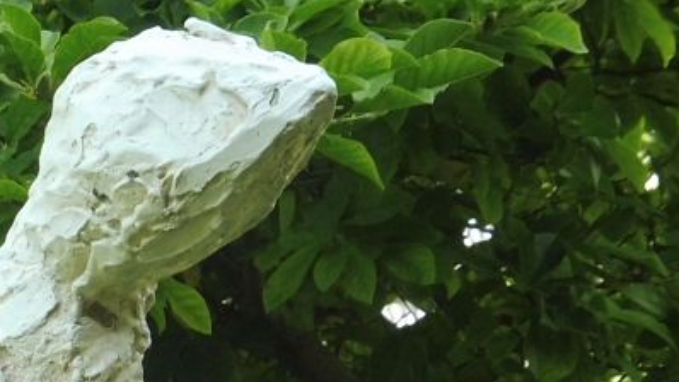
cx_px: -177
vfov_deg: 2.3
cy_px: 568
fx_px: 9418
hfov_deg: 4.1
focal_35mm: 523
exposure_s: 1/100
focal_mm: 33.3
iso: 320
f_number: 6.3
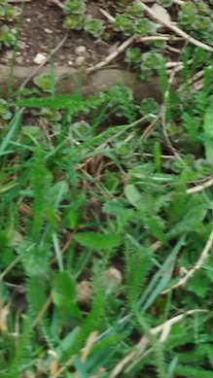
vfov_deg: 12.1
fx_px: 1686
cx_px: 66
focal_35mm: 168
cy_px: -223
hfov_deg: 7.2
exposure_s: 1/100
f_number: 1.7
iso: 50
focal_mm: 5.31
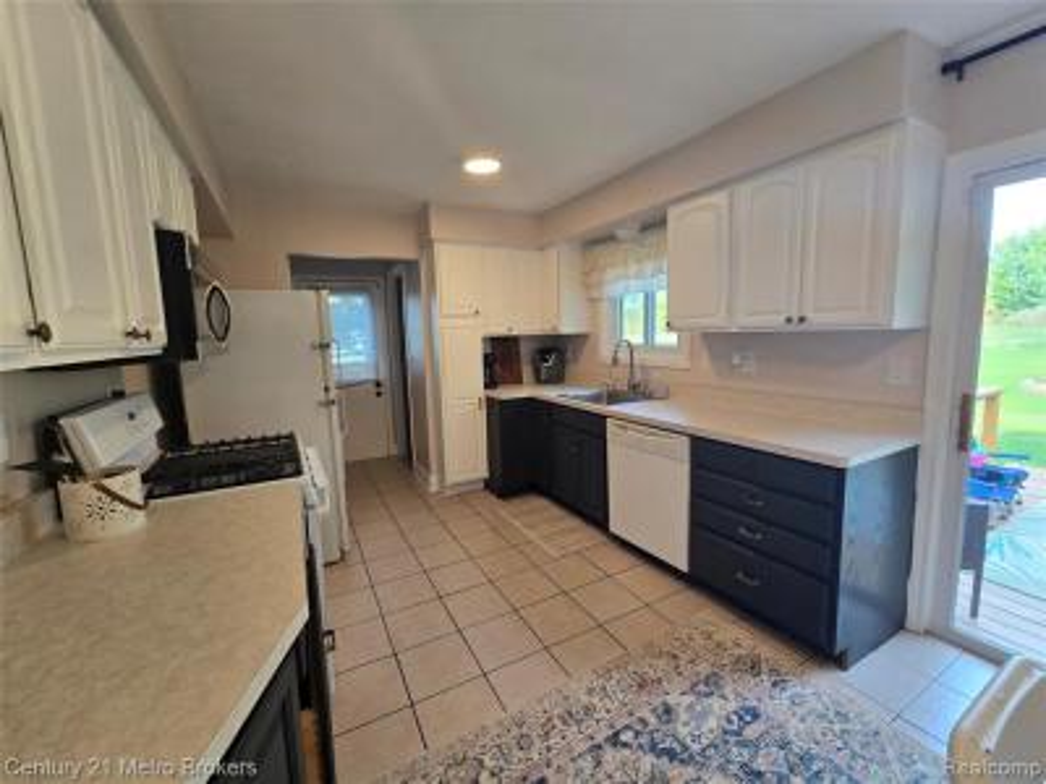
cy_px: 392
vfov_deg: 89.9
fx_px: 393
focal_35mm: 13
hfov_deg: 106.2
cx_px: 523
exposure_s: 1/60
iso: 80
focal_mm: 2.2
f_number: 2.2
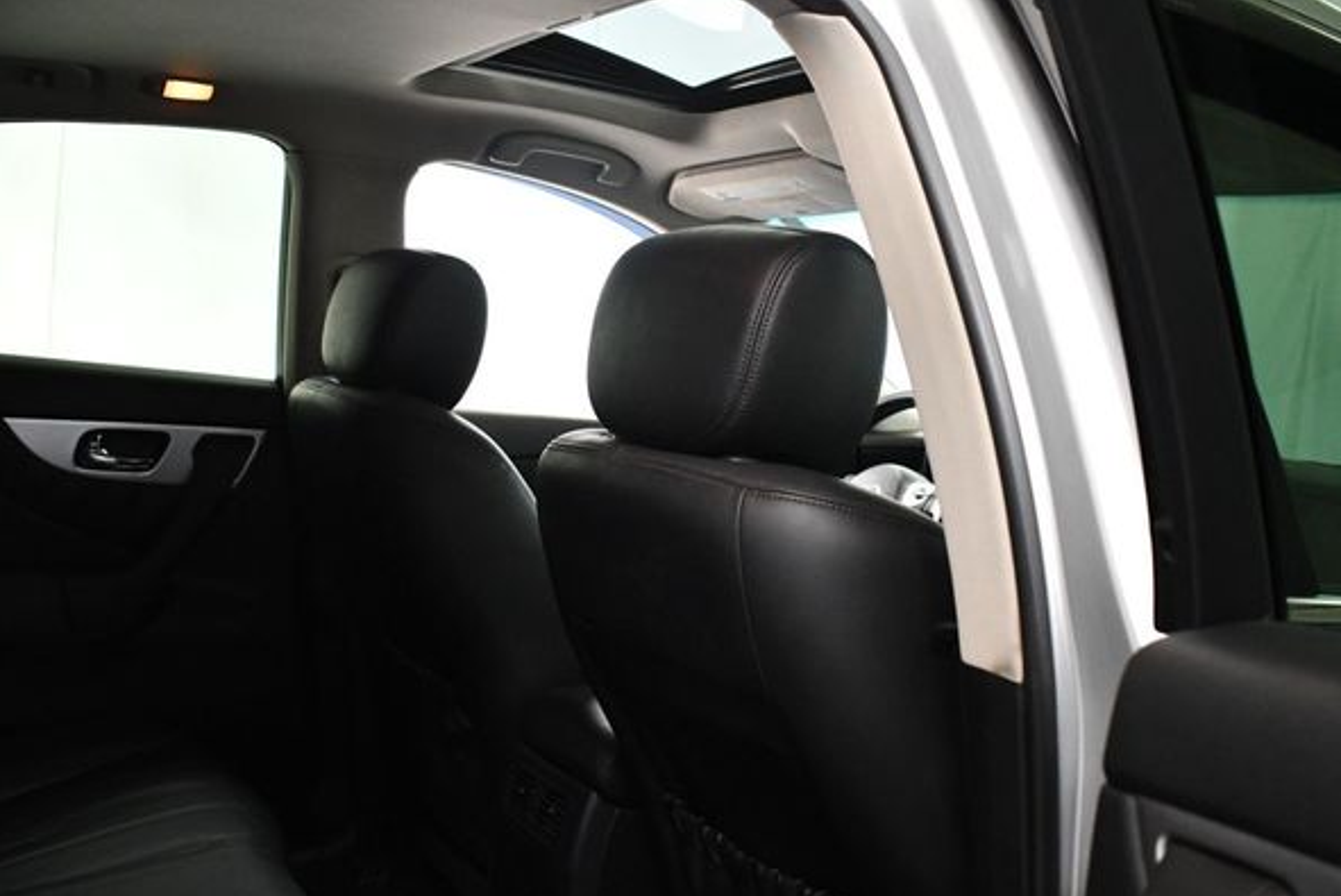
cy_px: 483
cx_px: 633
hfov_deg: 49.5
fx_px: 1454
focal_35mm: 39
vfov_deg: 34.2
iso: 2800
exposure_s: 1/125
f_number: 3.5
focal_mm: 18
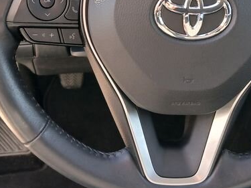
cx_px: 115
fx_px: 515
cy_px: 15
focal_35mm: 71
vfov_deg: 20.3
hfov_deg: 27.4
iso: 80
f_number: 1.8
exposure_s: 1/60
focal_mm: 3.98
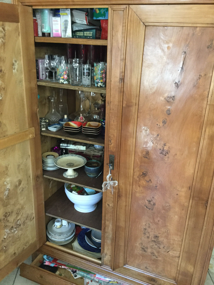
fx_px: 256
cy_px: 142
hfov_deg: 45.4
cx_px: 107
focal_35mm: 31
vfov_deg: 58.4
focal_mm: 3.3
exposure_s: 1/20
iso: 200
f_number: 2.4
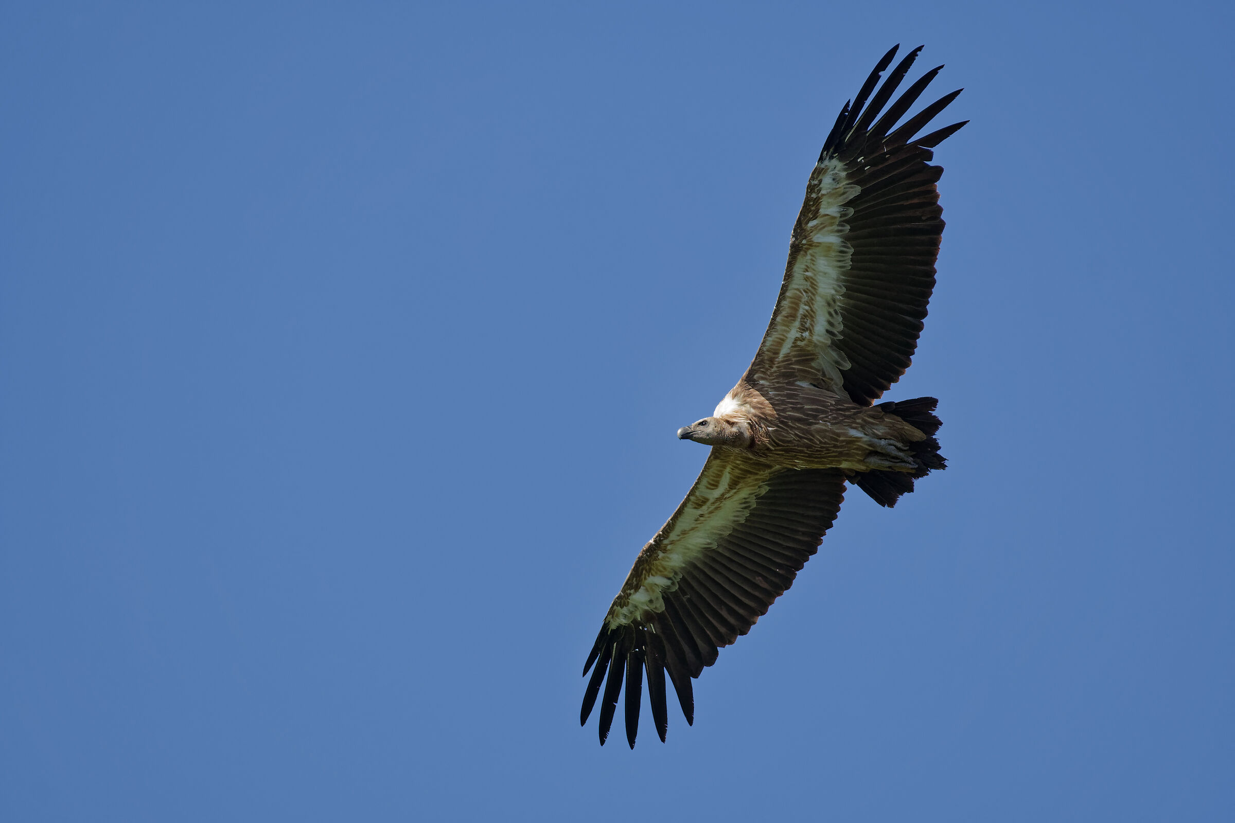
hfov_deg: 3.7
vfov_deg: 2.4
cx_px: 618
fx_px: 19285
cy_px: 412
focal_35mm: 562
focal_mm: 374.8
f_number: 8
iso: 3200
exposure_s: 1/2500
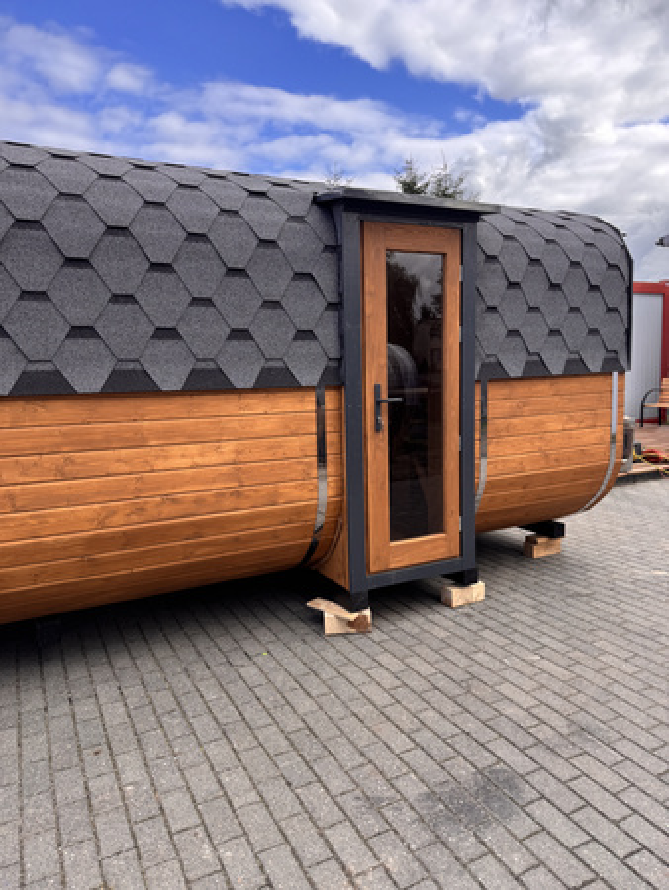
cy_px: 445
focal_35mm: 24
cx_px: 334
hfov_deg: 56.9
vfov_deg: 71.6
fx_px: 618
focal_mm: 6.76
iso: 80
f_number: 1.78
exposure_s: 1/938
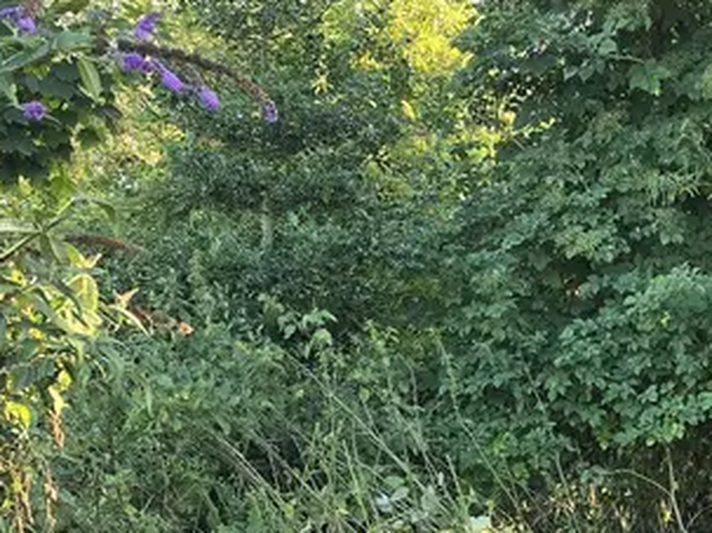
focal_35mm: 91
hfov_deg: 20.0
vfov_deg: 15.2
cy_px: 756
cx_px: 895
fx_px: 1871
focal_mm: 6.3
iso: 80
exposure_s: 1/180
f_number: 1.7
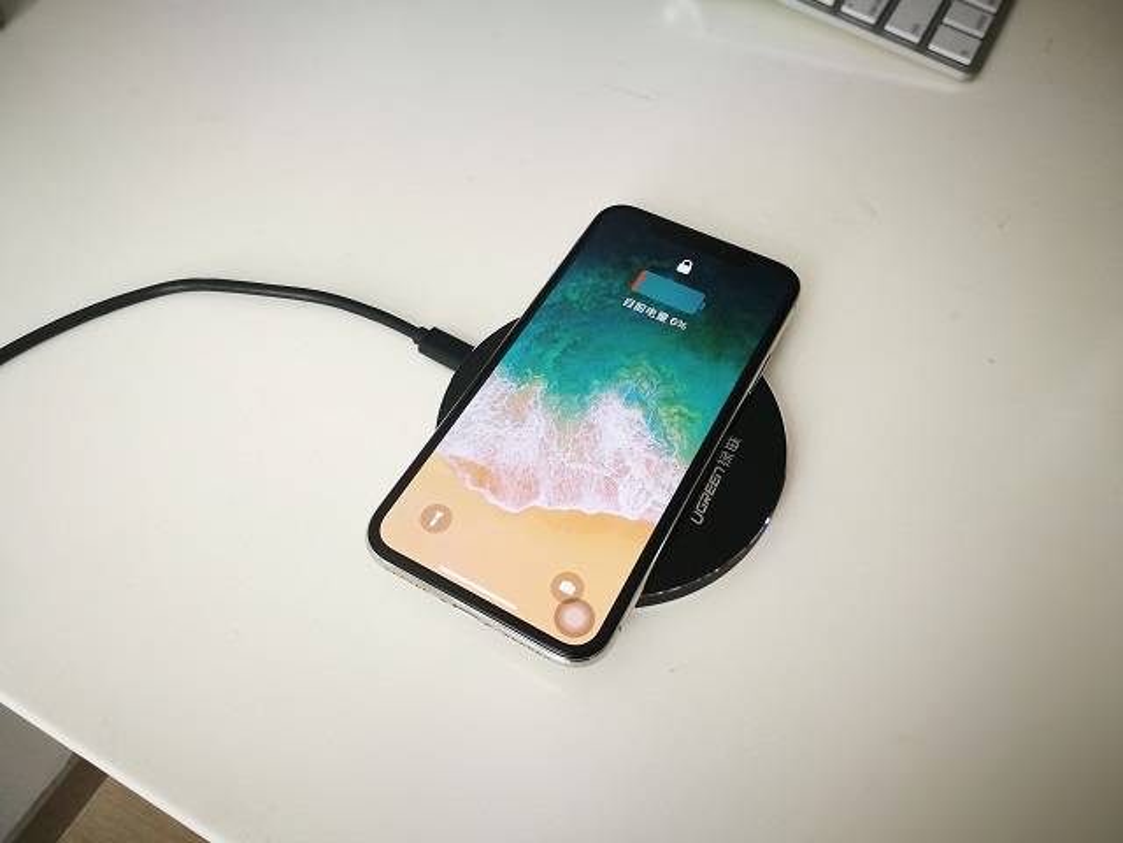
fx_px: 876
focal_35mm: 27
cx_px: 562
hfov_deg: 65.3
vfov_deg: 51.4
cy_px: 422
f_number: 4
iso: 160
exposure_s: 1/60
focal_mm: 4.5
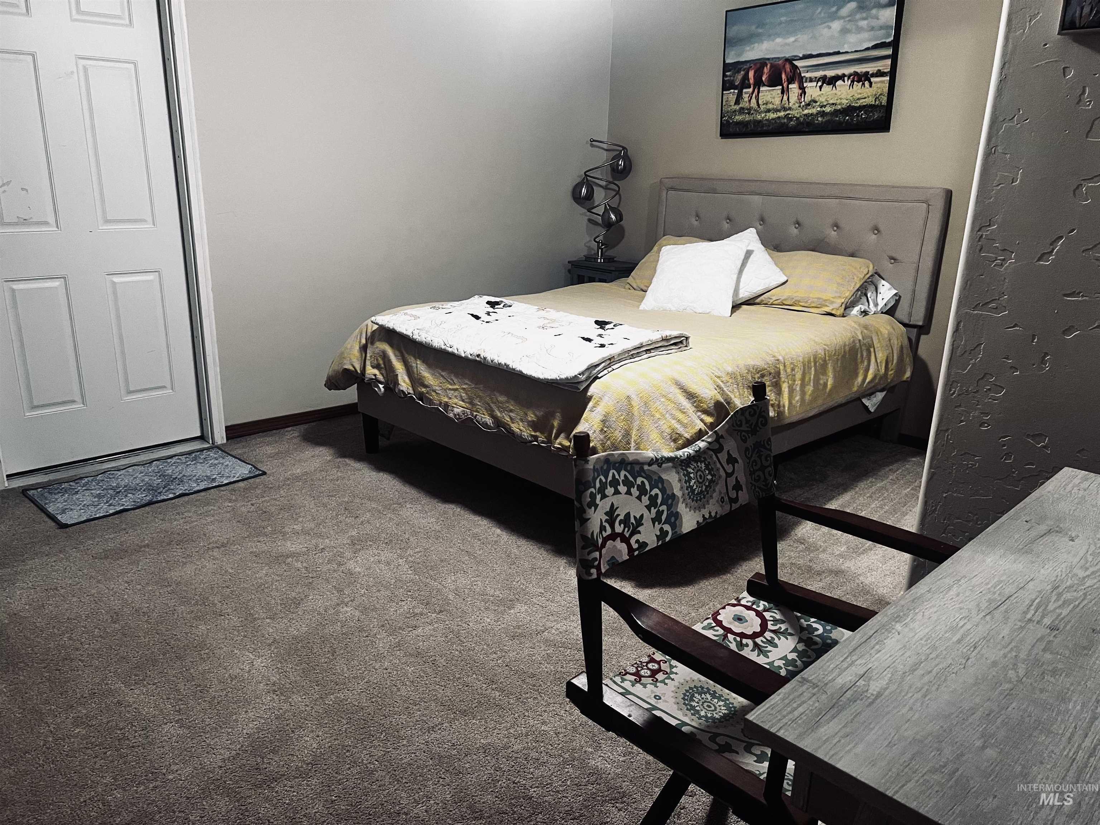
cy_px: 412
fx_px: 826
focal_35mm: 26
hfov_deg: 67.3
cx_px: 550
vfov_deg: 53.1
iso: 320
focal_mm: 5.7
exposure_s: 1/60
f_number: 1.5
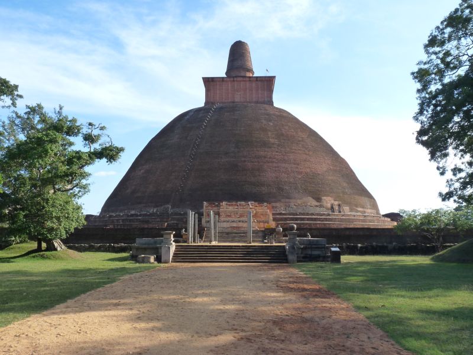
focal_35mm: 29
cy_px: 178
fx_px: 396
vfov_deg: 48.2
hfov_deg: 61.7
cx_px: 236
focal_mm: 4.8
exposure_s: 1/200
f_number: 5.6
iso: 160
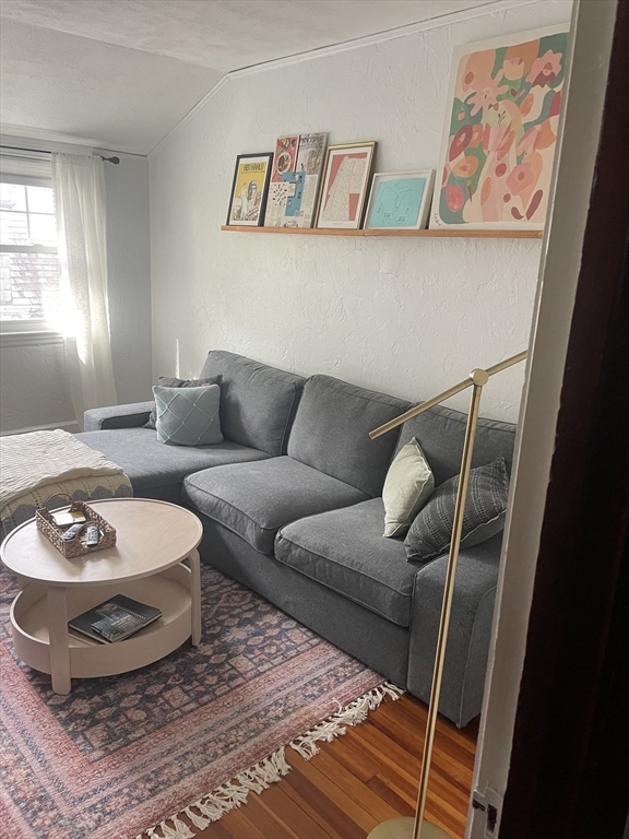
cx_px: 314
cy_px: 420
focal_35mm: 26
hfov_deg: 53.1
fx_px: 630
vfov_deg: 67.3
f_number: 1.6
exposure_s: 1/60
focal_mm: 4.2
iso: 160
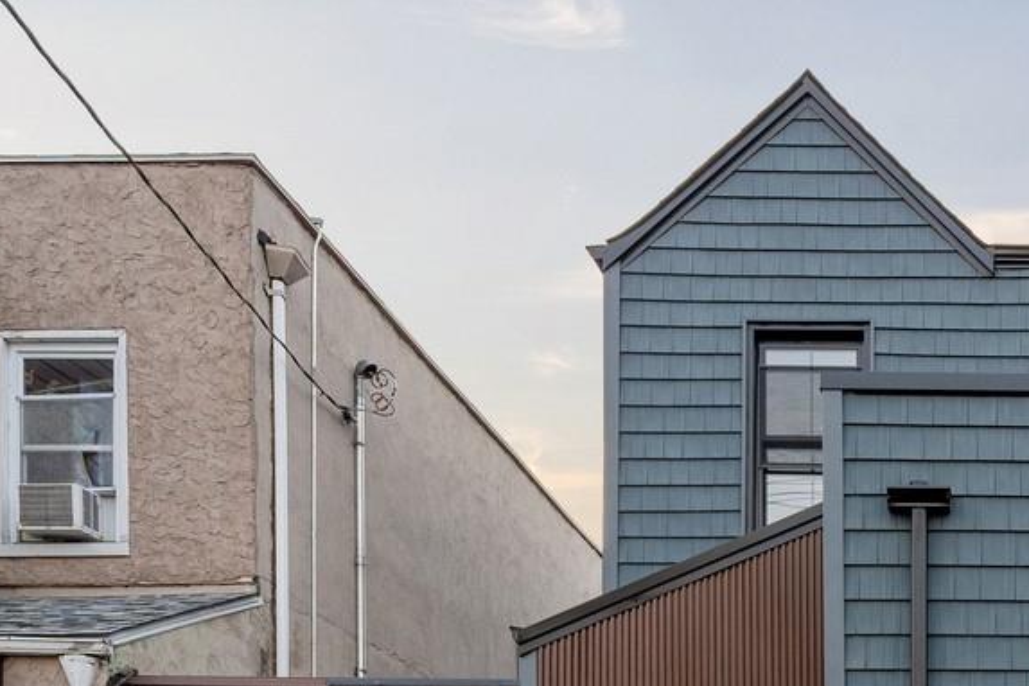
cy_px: 1050
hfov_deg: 35.1
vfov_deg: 22.0
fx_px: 1429
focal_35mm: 50
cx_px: 1074
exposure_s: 1/50
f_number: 7.1
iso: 1000
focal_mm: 14
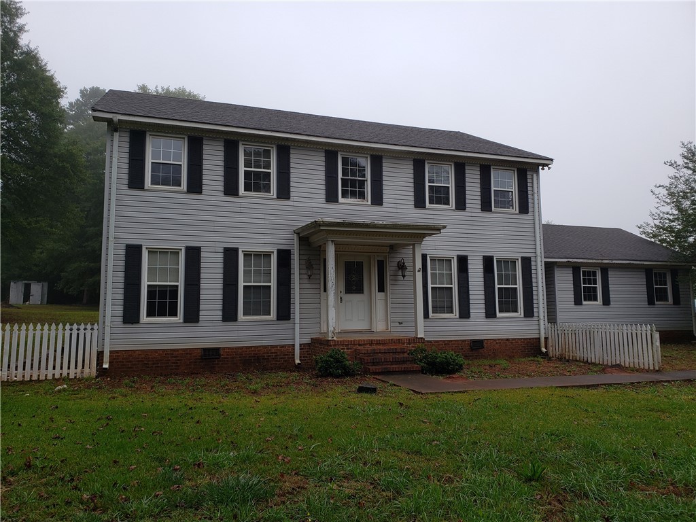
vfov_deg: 53.1
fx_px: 523
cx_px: 348
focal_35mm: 26
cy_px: 261
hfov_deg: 67.3
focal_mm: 4.3
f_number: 2.4
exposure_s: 1/203
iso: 50
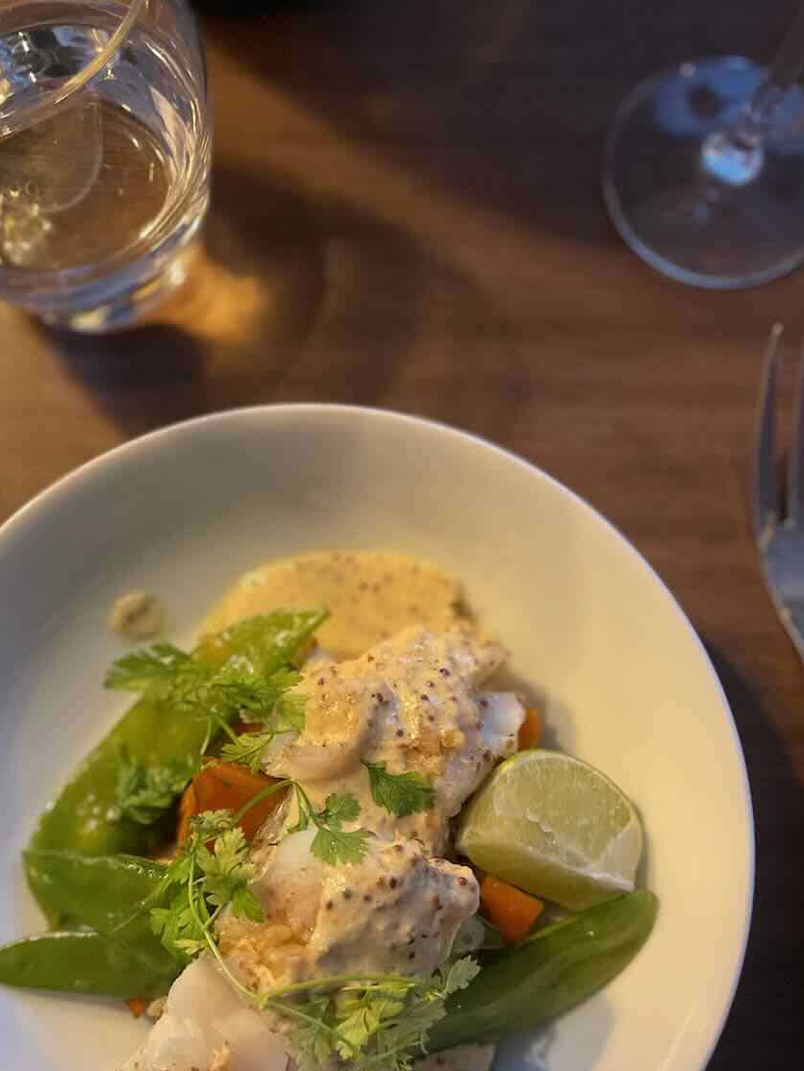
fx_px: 1083
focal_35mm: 35
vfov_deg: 52.4
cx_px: 363
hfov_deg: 40.7
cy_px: 614
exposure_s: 1/50
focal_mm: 5.1
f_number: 1.6
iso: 400
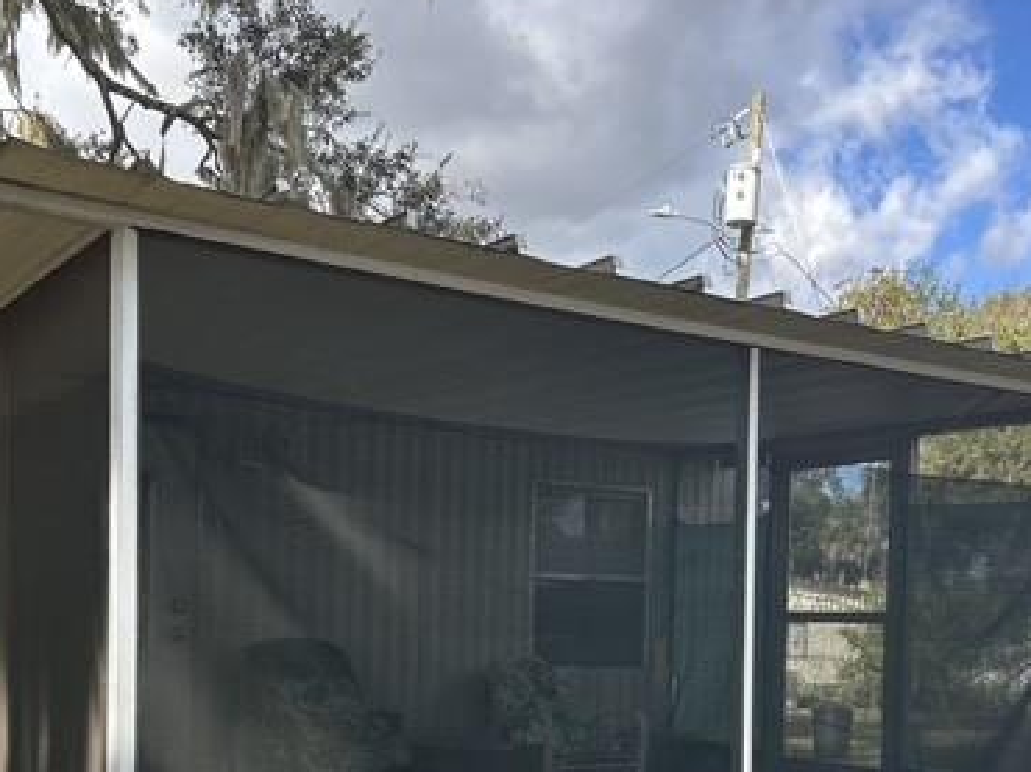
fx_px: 1339
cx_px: 507
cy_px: 638
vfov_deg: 31.2
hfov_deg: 42.1
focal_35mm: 45
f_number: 1.5
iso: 50
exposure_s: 1/887
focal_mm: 5.7
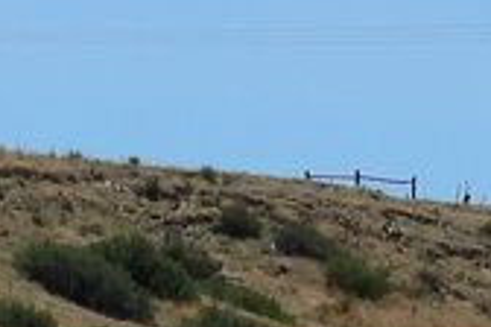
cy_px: 1346
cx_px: -479
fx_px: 11360
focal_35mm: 833
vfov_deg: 1.6
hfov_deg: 2.5
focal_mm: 18.7
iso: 100
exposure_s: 1/2000
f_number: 4
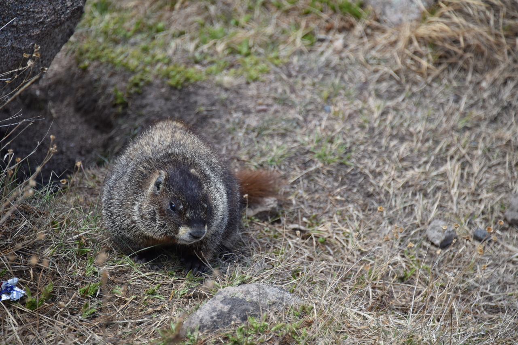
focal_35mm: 300
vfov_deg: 4.6
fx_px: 4317
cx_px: 259
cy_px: 172
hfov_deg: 6.9
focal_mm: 300
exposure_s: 1/640
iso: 450
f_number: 5.6
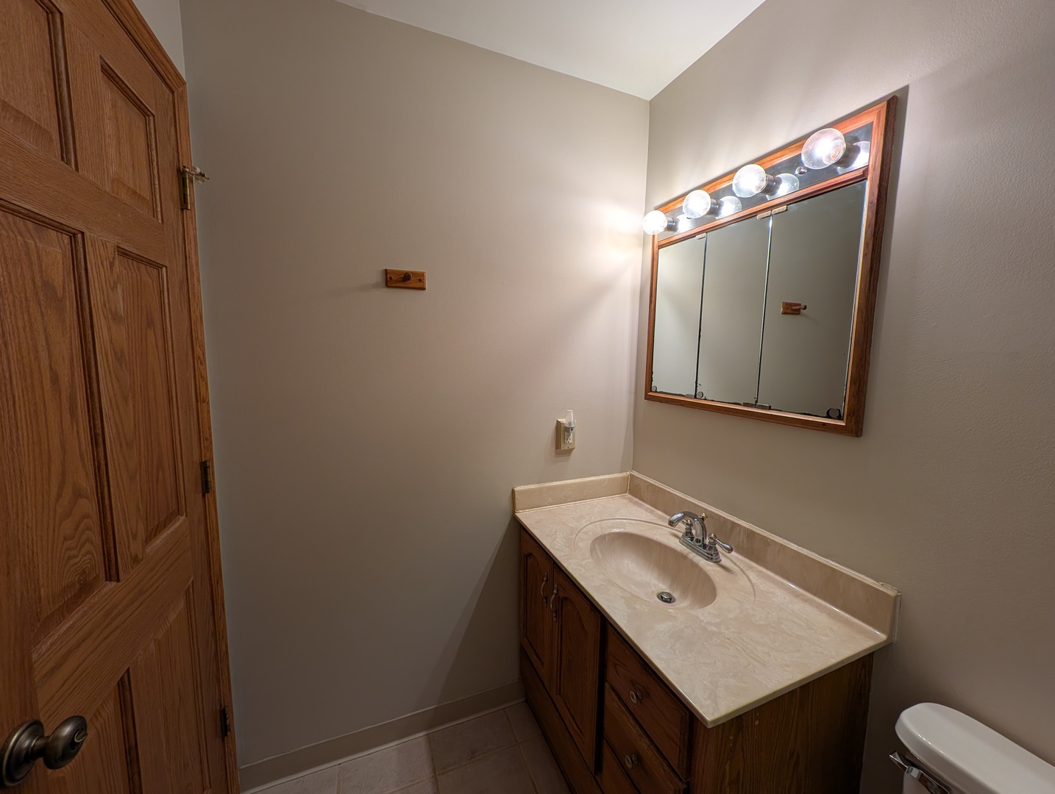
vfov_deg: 94.7
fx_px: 366
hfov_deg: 110.5
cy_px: 397
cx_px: 528
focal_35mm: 12
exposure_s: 1/120
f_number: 1.95
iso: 71
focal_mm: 2.23
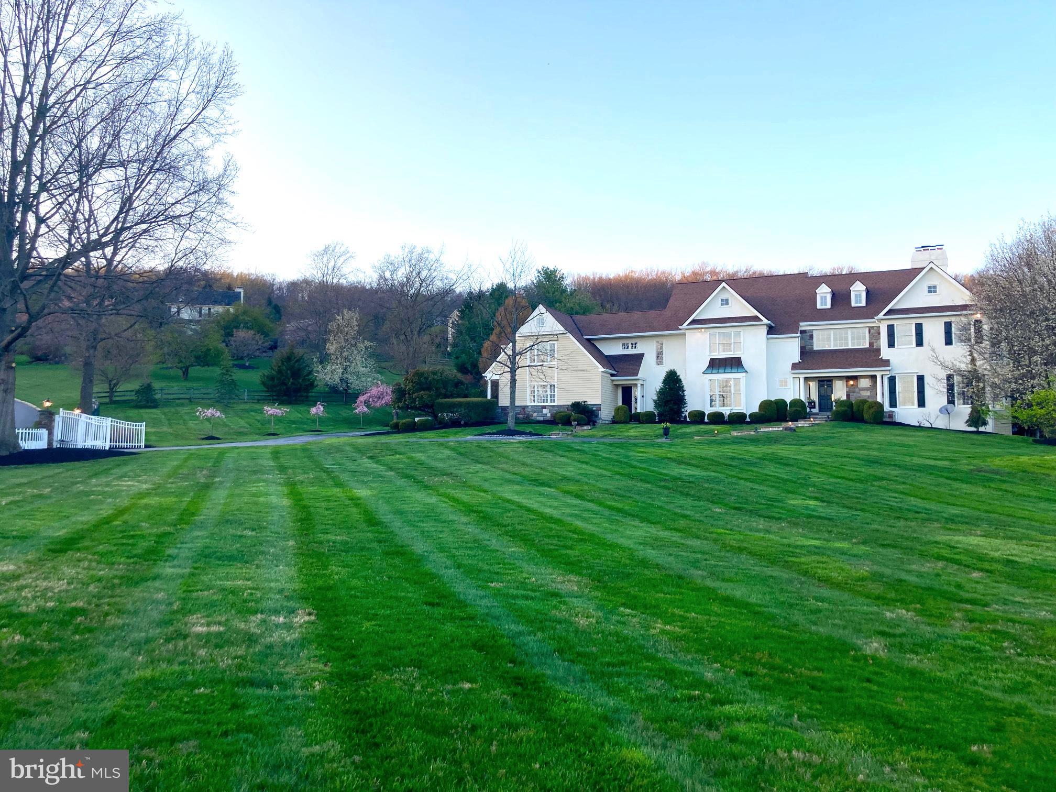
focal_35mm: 28
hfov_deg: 63.4
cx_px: 528
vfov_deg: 49.7
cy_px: 396
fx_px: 854
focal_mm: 3.99
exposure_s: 1/298
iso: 20
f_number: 1.8
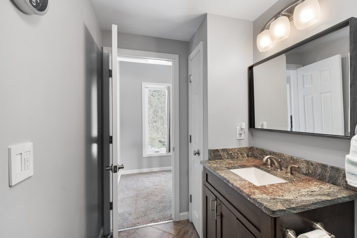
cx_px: 201
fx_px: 169
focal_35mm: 17
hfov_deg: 92.8
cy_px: 116
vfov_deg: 70.4
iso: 320
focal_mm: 10
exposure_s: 1/2
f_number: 8
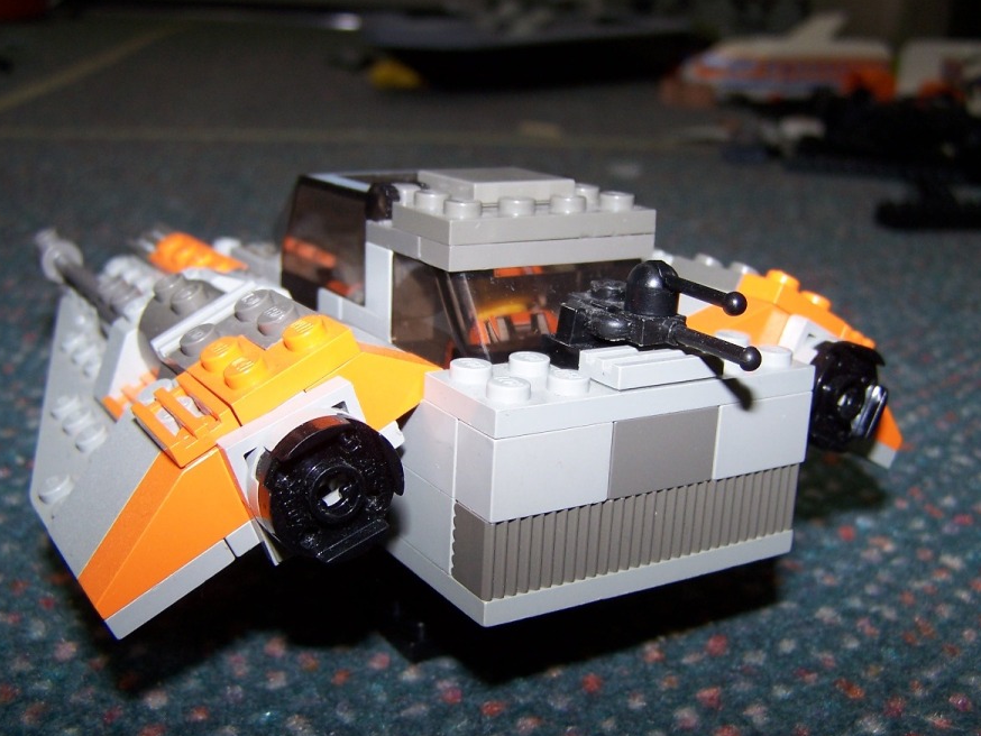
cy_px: 400
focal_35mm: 42
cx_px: 514
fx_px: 1191
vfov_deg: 34.3
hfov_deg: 44.8
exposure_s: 1/60
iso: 80
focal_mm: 6.3
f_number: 2.8
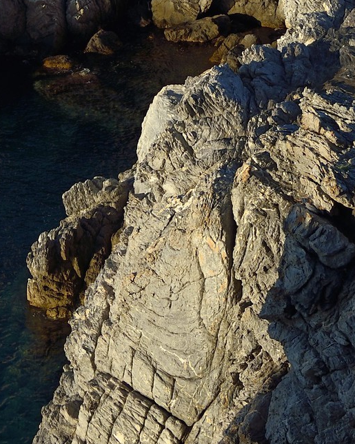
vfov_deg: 14.1
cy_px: -380
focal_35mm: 119
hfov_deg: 12.9
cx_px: 123
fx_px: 1563
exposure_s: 1/250
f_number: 13
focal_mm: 34
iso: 400
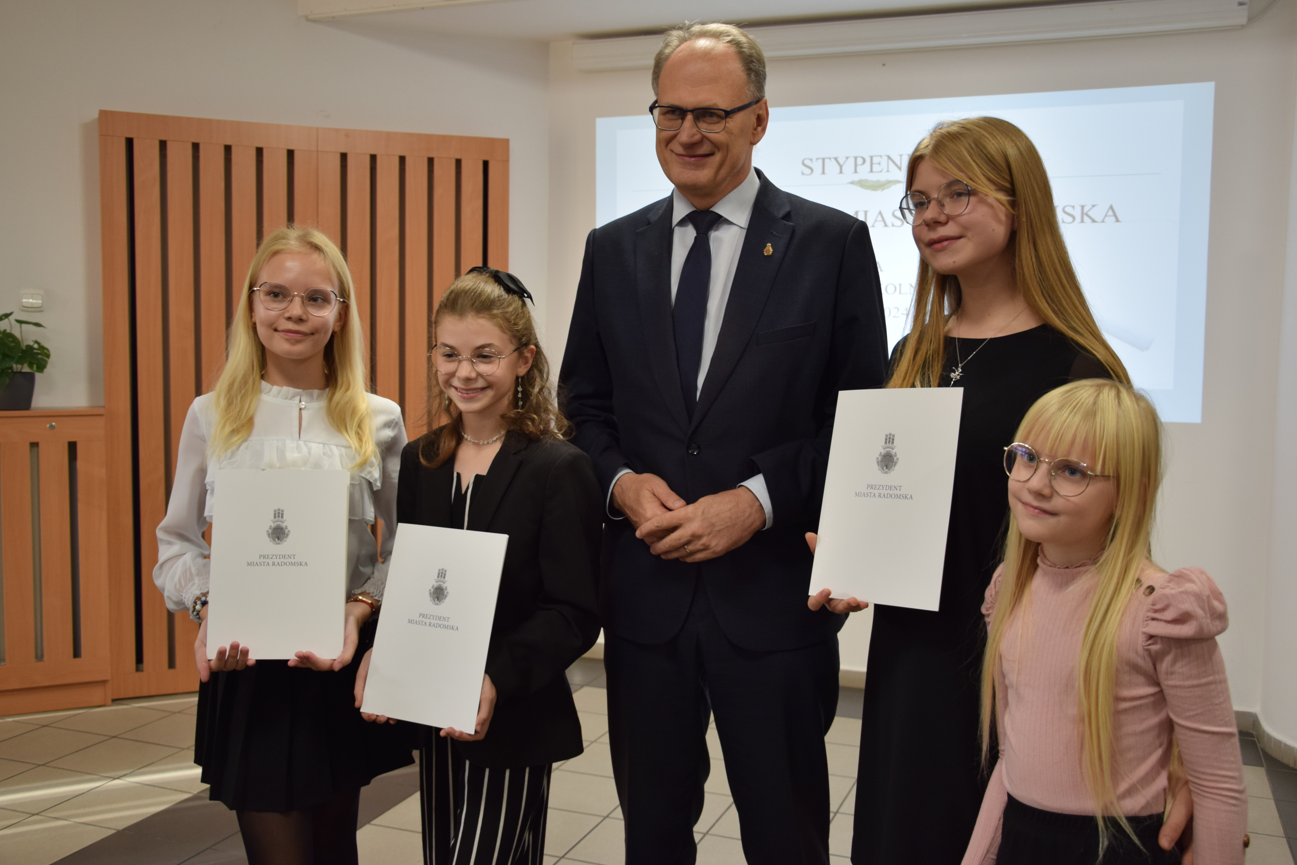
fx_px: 1225
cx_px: 657
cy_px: 421
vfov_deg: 38.9
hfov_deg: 55.8
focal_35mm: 34
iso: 450
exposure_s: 1/60
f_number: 4
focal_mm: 22
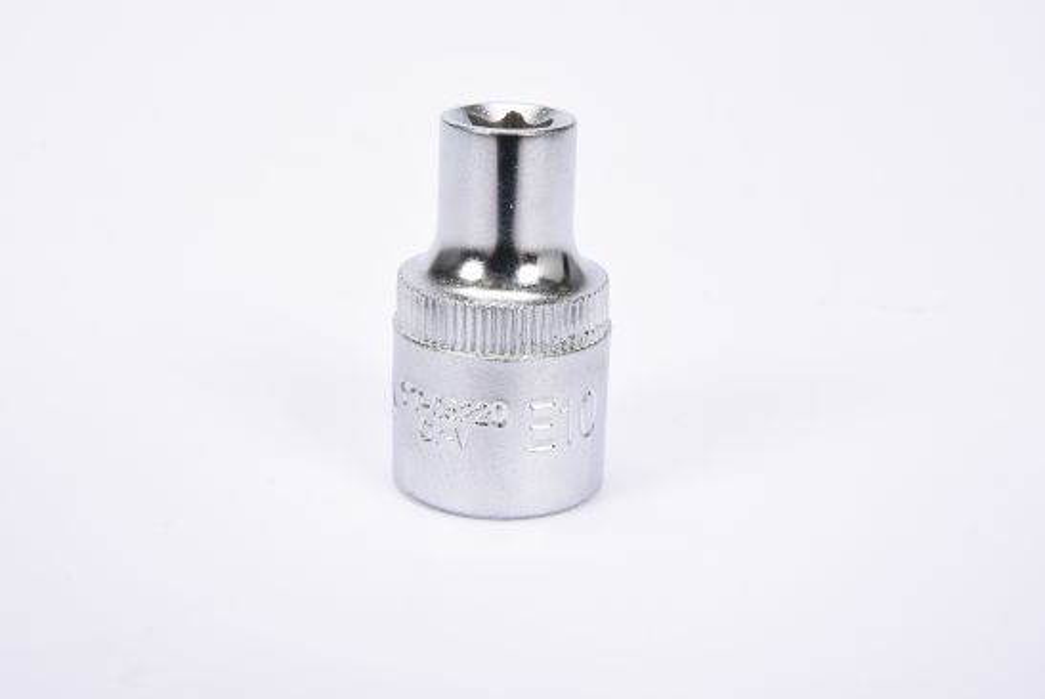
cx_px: 522
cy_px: 350
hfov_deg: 27.0
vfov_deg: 18.2
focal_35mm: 75
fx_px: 2179
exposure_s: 1/125
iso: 250
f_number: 16
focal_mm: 50
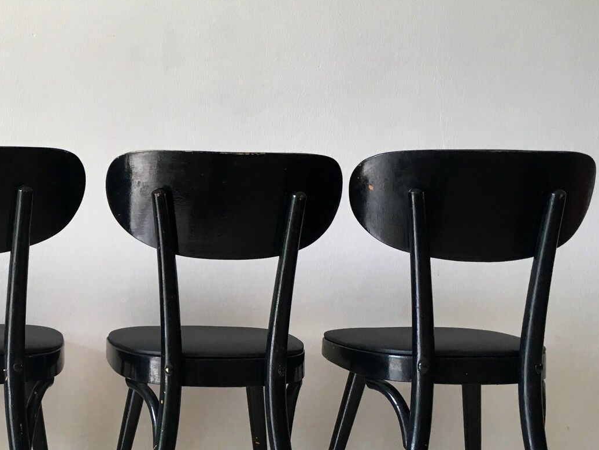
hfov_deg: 32.9
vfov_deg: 25.9
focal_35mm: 56
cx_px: 84
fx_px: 969
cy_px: 310
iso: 50
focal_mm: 4.15
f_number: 2.2
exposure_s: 1/33
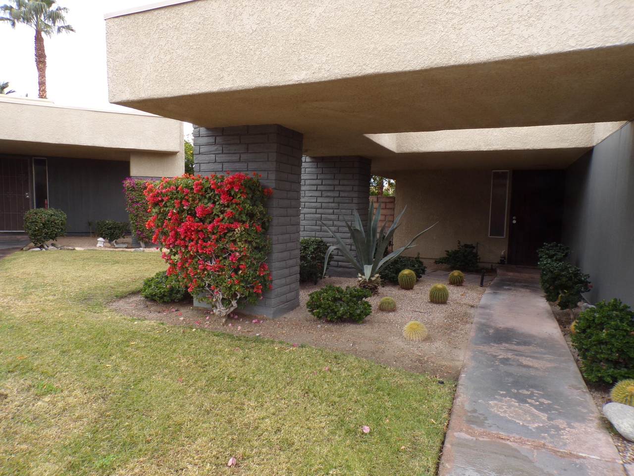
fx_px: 440
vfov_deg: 56.8
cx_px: 317
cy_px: 238
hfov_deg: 71.6
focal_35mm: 24
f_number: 5.8
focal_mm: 4.3
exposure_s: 1/85
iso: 80
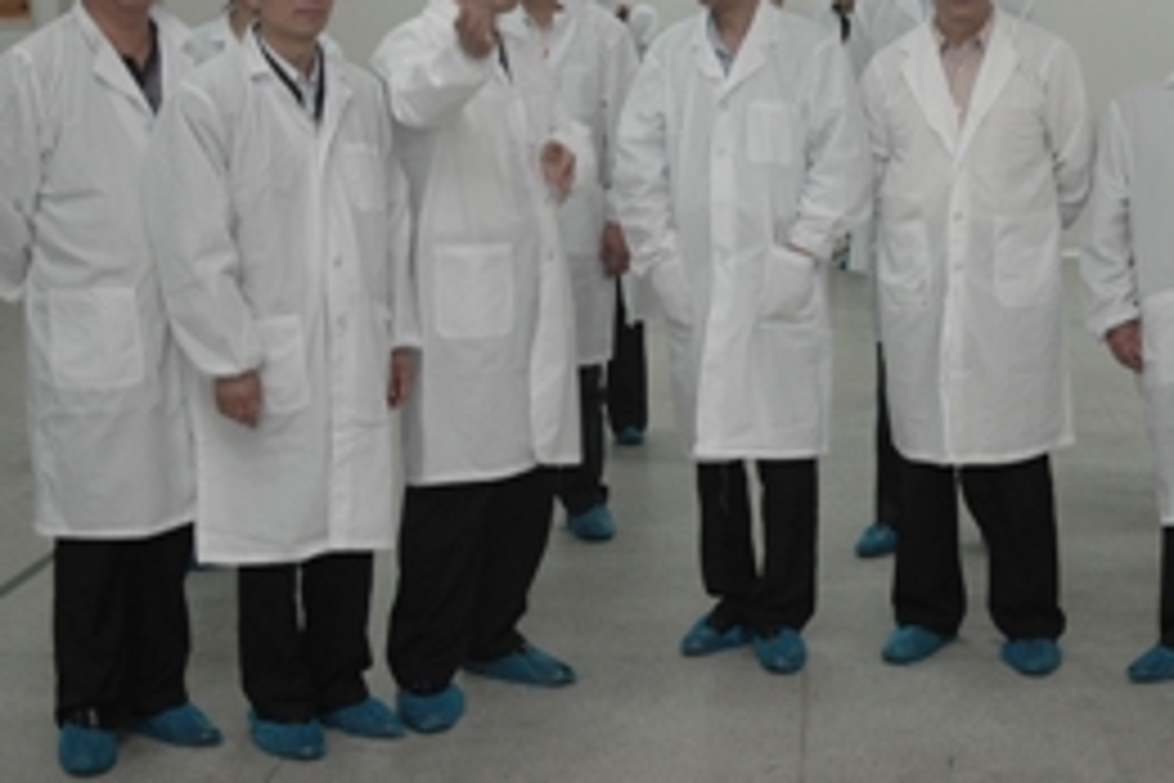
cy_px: 256
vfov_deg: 19.4
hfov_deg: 28.7
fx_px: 2278
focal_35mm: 70
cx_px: 792
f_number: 3.8
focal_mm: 27
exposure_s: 1/10
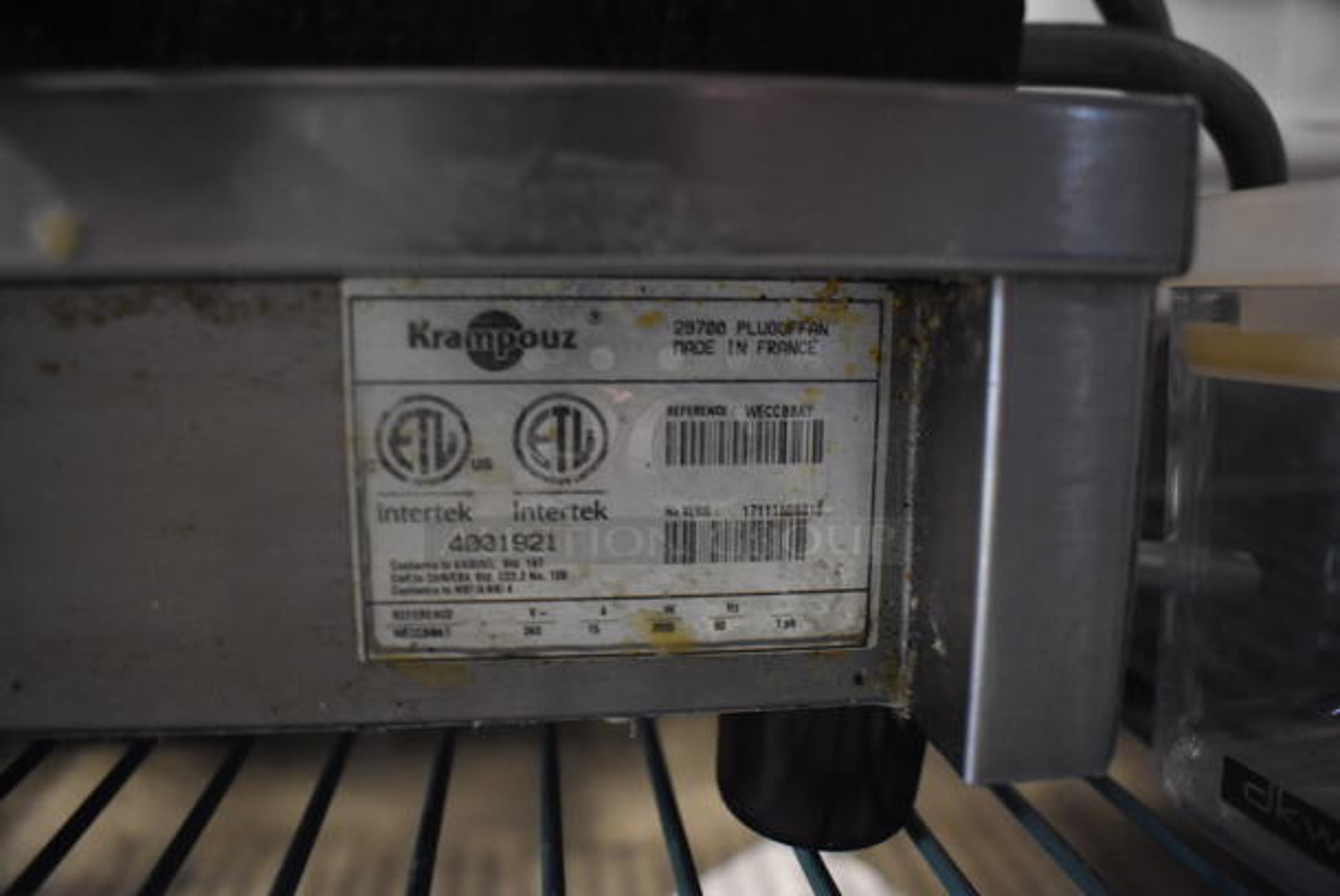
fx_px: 1006
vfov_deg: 48.0
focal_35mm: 27
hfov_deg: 67.3
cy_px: 448
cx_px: 670
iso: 3200
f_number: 3.5
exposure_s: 1/30
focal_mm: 18
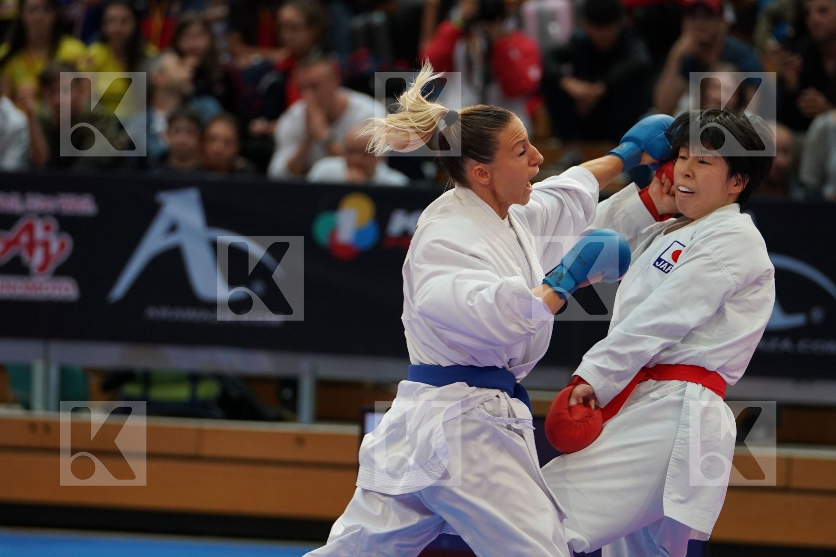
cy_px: 278
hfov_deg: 9.5
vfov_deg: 6.4
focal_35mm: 216
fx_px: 5016
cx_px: 418
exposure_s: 1/1000
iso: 1600
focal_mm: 144
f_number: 2.8
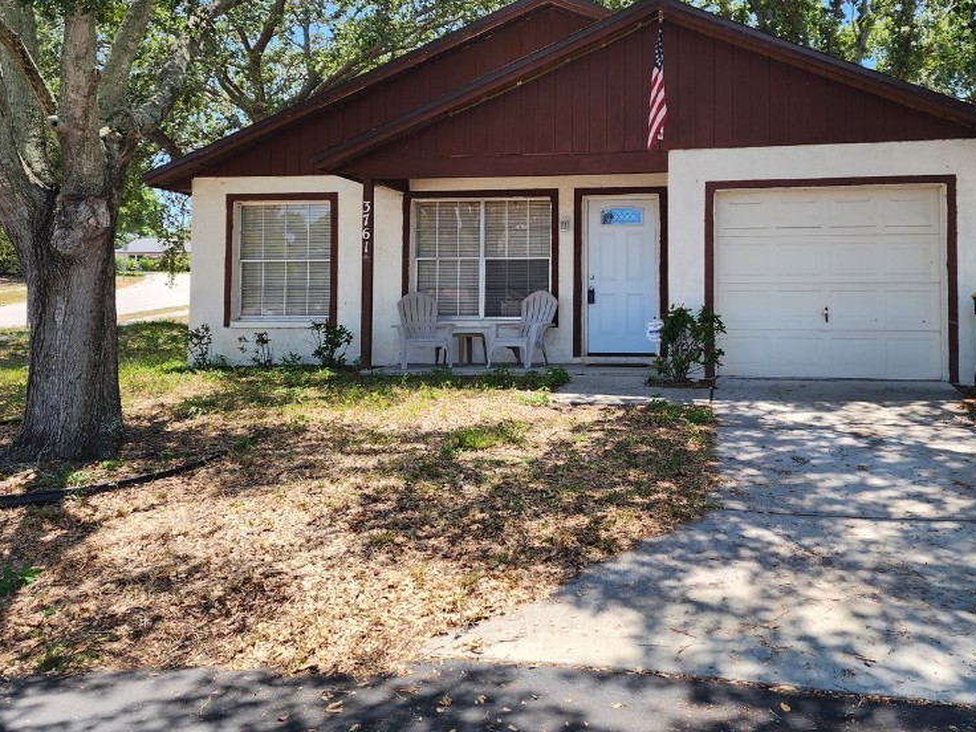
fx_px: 902
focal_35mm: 32
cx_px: 601
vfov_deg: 43.7
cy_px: 265
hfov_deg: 56.2
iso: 12
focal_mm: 6.4
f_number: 1.8
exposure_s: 1/381
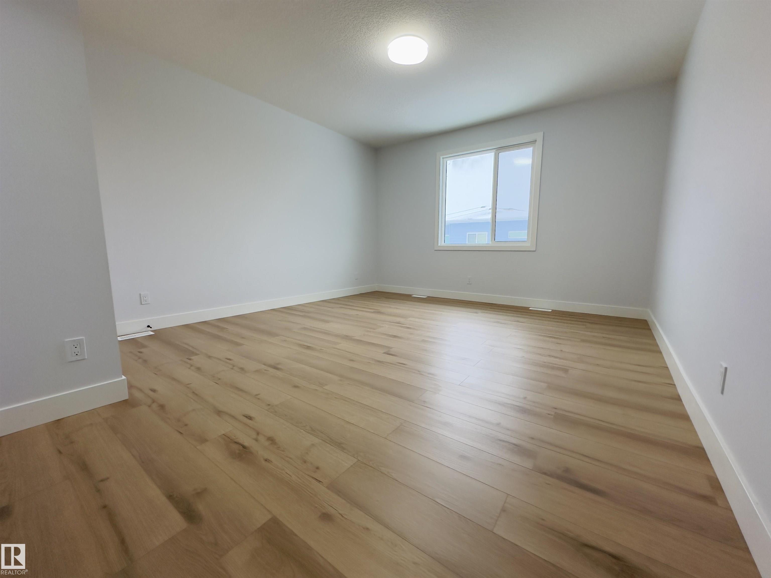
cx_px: 386
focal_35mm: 14
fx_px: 312
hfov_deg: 102.1
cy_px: 289
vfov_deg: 85.7
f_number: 2.2
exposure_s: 1/120
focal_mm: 2.22
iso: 125
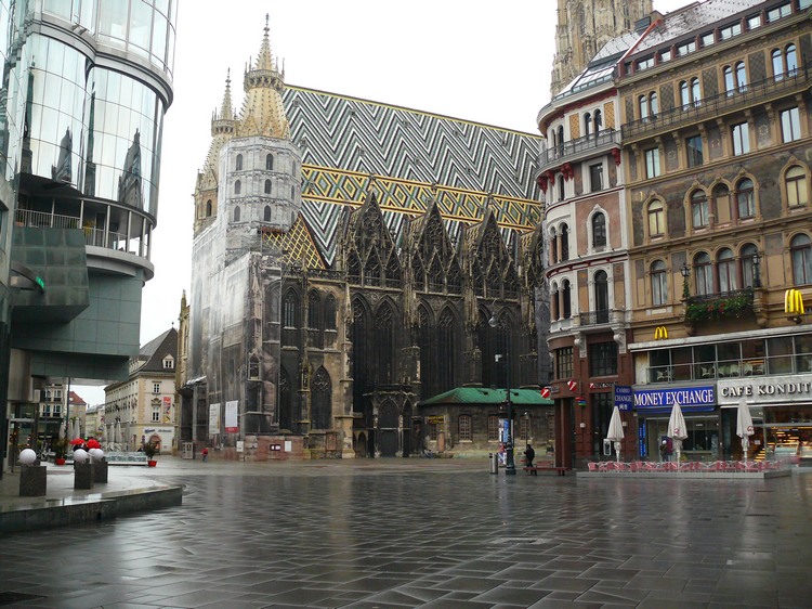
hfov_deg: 52.6
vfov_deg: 40.7
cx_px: 406
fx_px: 821
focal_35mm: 35
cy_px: 304
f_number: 2.8
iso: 250
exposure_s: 1/60
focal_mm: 7.4
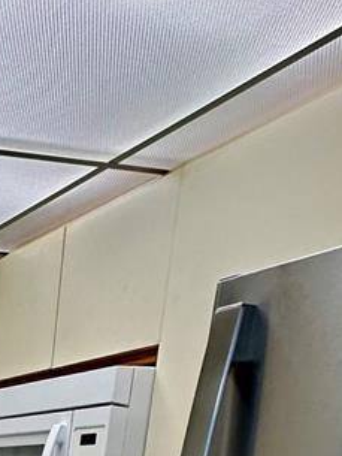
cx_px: -258
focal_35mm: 55
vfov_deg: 26.2
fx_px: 724
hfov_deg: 20.0
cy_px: 674
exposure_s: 1/120
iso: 100
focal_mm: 2.22
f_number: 2.2
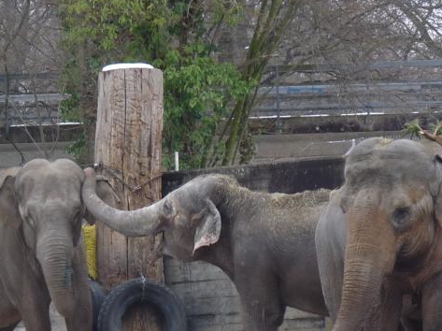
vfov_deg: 5.3
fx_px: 3585
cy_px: 225
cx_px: 260
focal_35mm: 281
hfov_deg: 7.1
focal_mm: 20.8
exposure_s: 1/60
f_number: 3.6
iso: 100
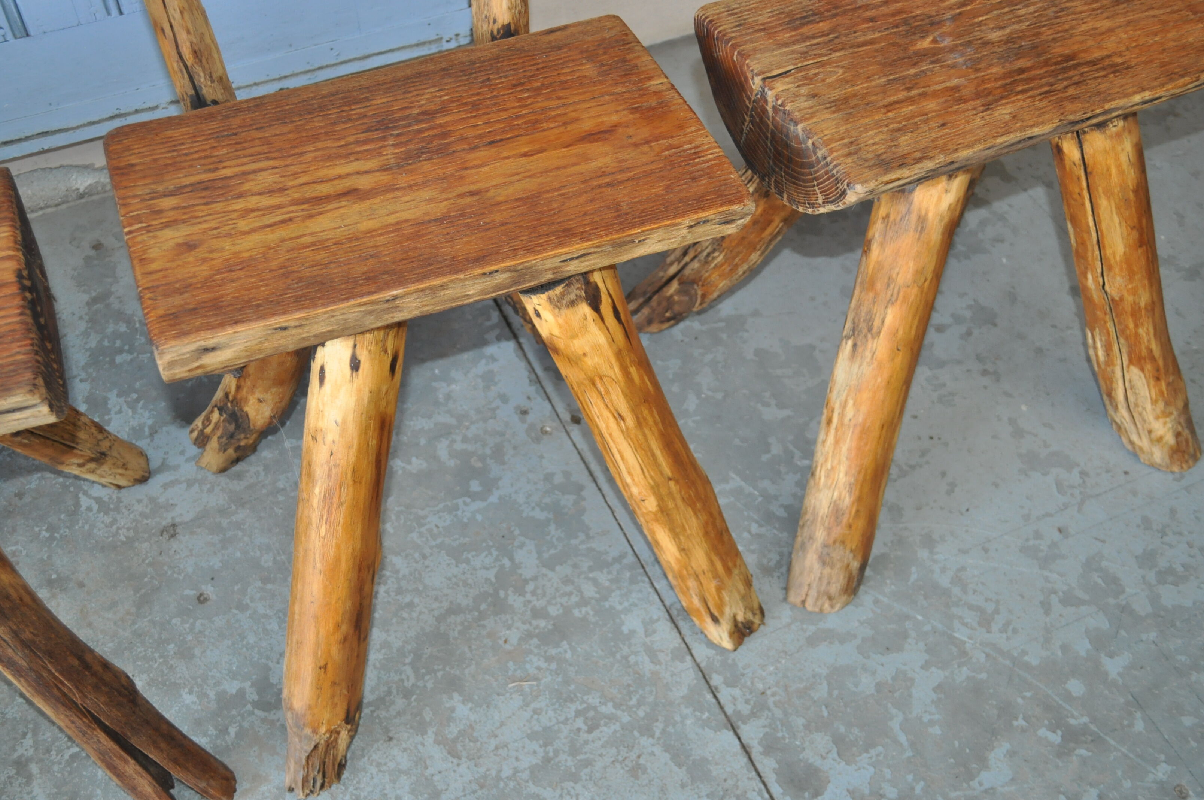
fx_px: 1303
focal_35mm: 39
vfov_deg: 34.1
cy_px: 400
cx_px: 602
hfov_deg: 49.6
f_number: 4.2
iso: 800
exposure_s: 1/60
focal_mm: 26
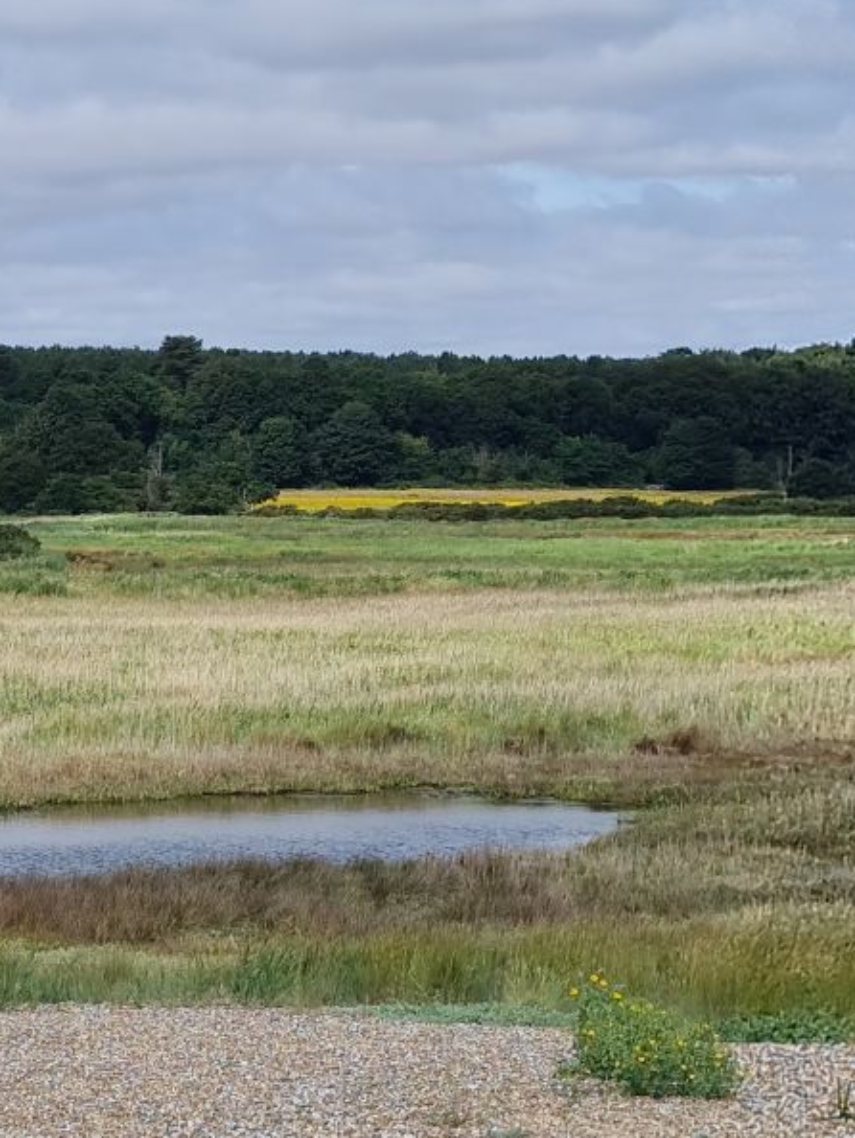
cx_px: -226
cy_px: 446
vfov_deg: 34.2
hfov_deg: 23.4
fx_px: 1843
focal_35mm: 56
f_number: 1.8
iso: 50
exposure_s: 1/4000
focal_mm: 5.4
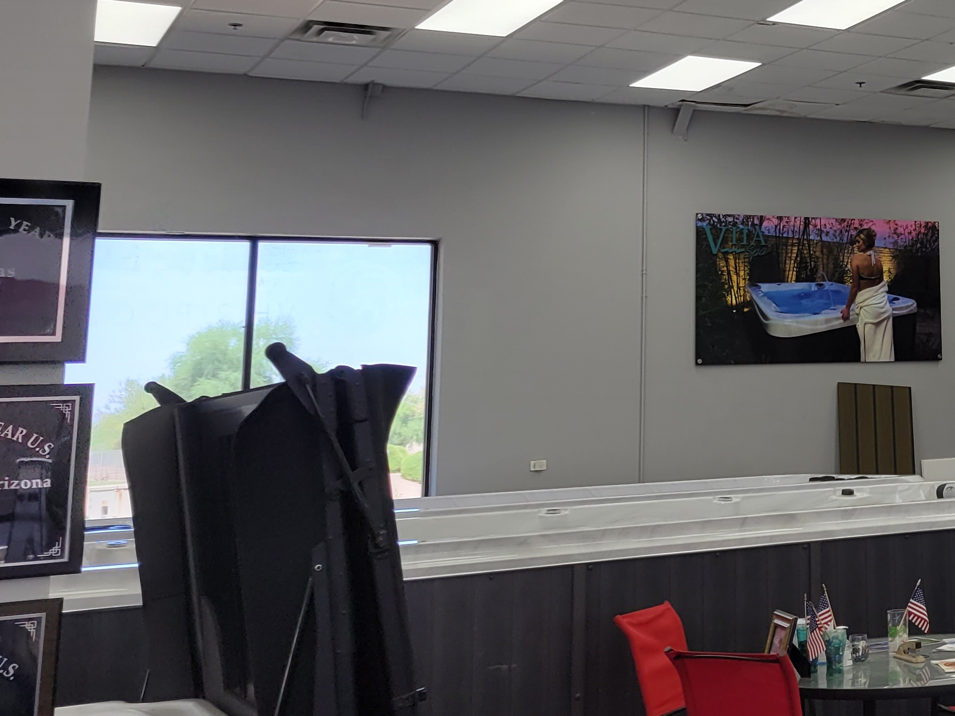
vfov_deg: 23.8
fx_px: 1655
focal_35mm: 60
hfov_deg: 28.7
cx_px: 1091
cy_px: 93
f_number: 1.8
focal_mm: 5.4
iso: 40
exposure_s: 1/144
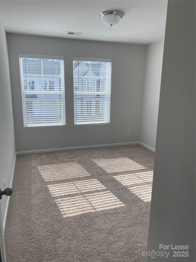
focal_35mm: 26
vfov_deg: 67.3
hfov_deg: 53.1
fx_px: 196
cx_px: 98
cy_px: 131
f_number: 1.8
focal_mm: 4.25
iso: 32
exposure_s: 1/640
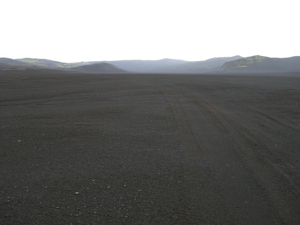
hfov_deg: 52.6
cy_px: 112
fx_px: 303
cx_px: 150
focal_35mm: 35
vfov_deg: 40.7
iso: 100
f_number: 3.8
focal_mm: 7.5
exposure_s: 1/103
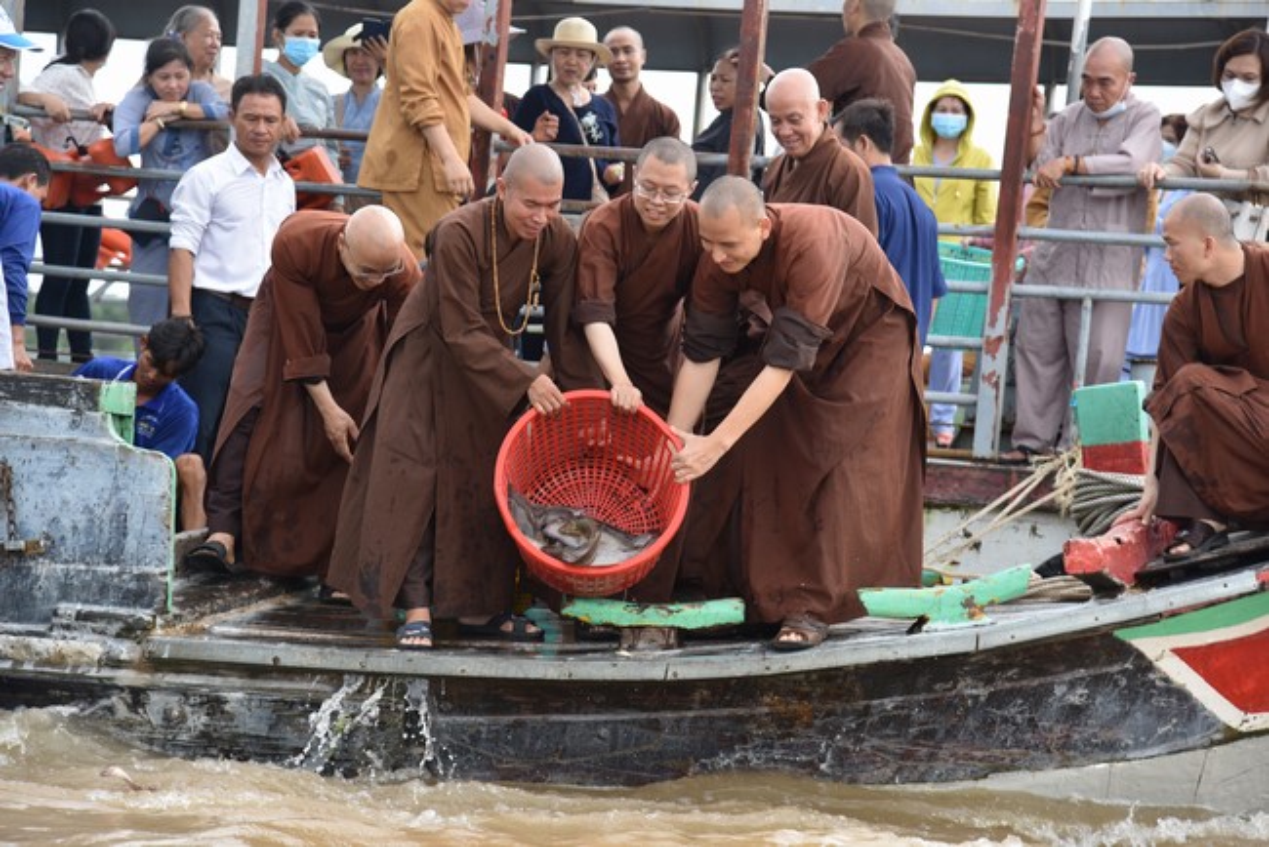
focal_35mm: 110
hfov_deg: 18.6
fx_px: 3879
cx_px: 634
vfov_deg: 12.5
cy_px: 424
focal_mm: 110
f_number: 5
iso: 400
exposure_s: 1/400
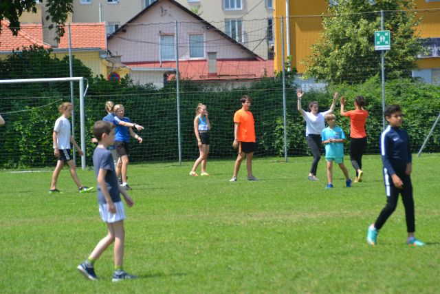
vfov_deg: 7.3
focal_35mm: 188
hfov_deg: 11.0
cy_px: 147
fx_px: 2292
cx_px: 220
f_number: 6
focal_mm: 125
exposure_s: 1/1000
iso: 400
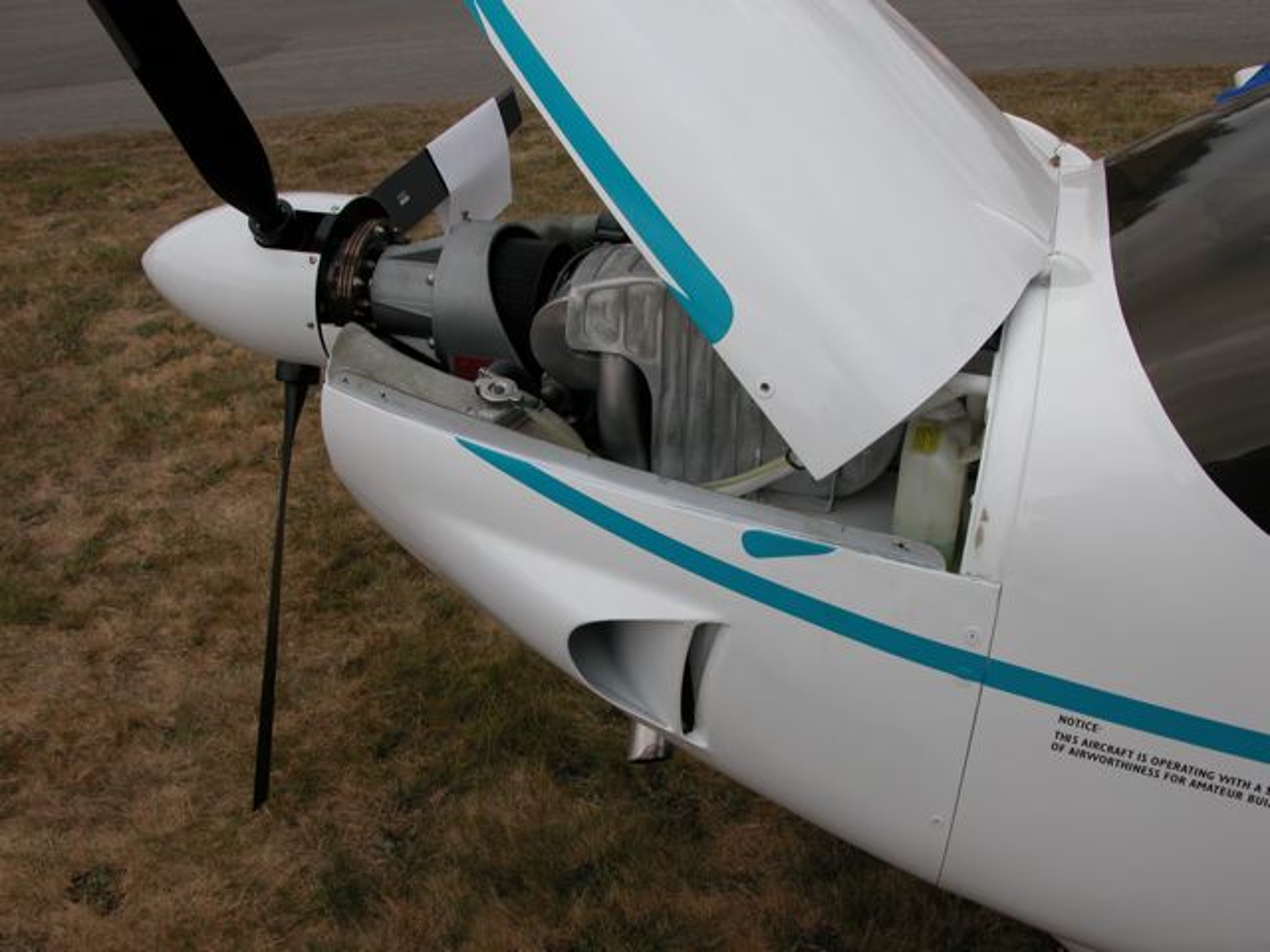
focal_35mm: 35
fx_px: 1284
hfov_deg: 52.6
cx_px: 635
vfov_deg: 40.7
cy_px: 476
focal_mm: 8.9
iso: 100
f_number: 5.6
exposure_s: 1/342
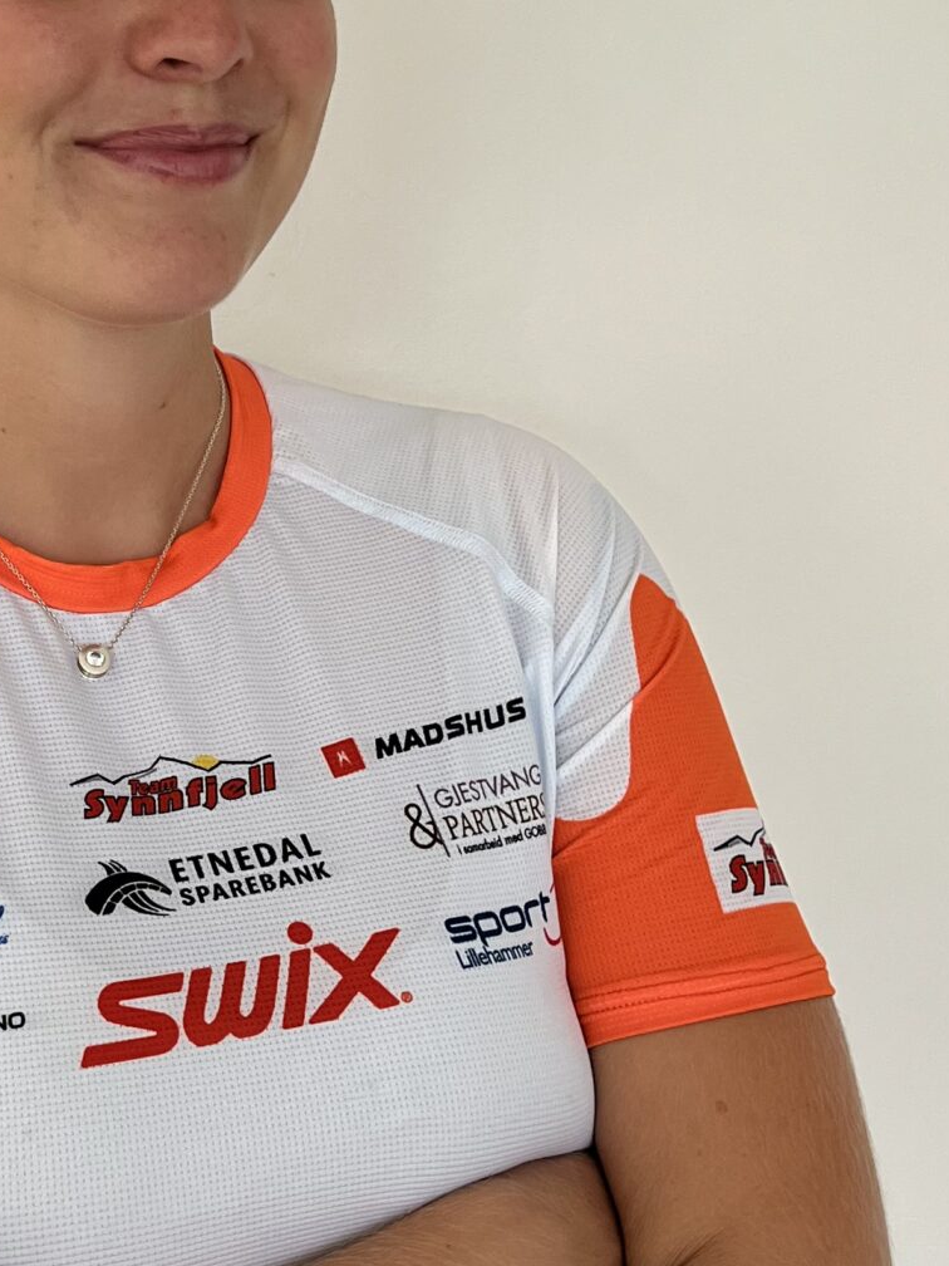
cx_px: 143
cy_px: 502
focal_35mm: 66
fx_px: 2413
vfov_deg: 29.3
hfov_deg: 21.9
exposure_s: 1/121
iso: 100
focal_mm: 5.1
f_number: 1.6
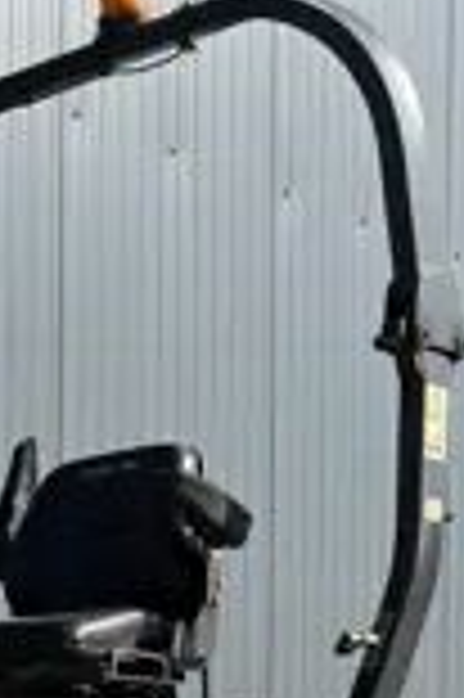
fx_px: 1996
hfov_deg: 11.9
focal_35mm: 103
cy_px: 937
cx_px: -441
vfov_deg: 18.3
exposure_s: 1/4237
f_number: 1.78
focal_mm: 6.76
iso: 64
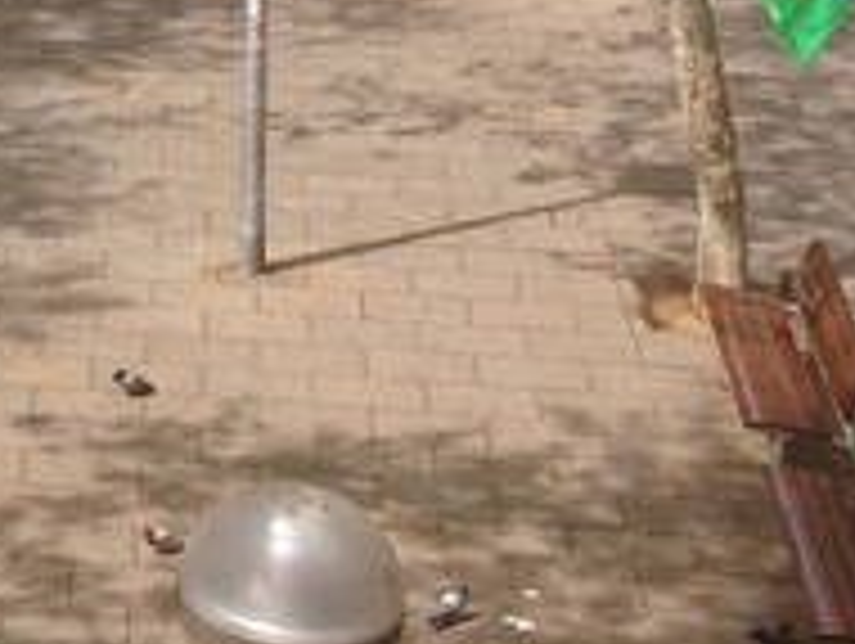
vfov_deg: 10.6
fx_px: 3388
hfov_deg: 13.7
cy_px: -149
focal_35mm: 137
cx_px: -342
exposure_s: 1/1043
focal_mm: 4.12
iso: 50
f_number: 2.4
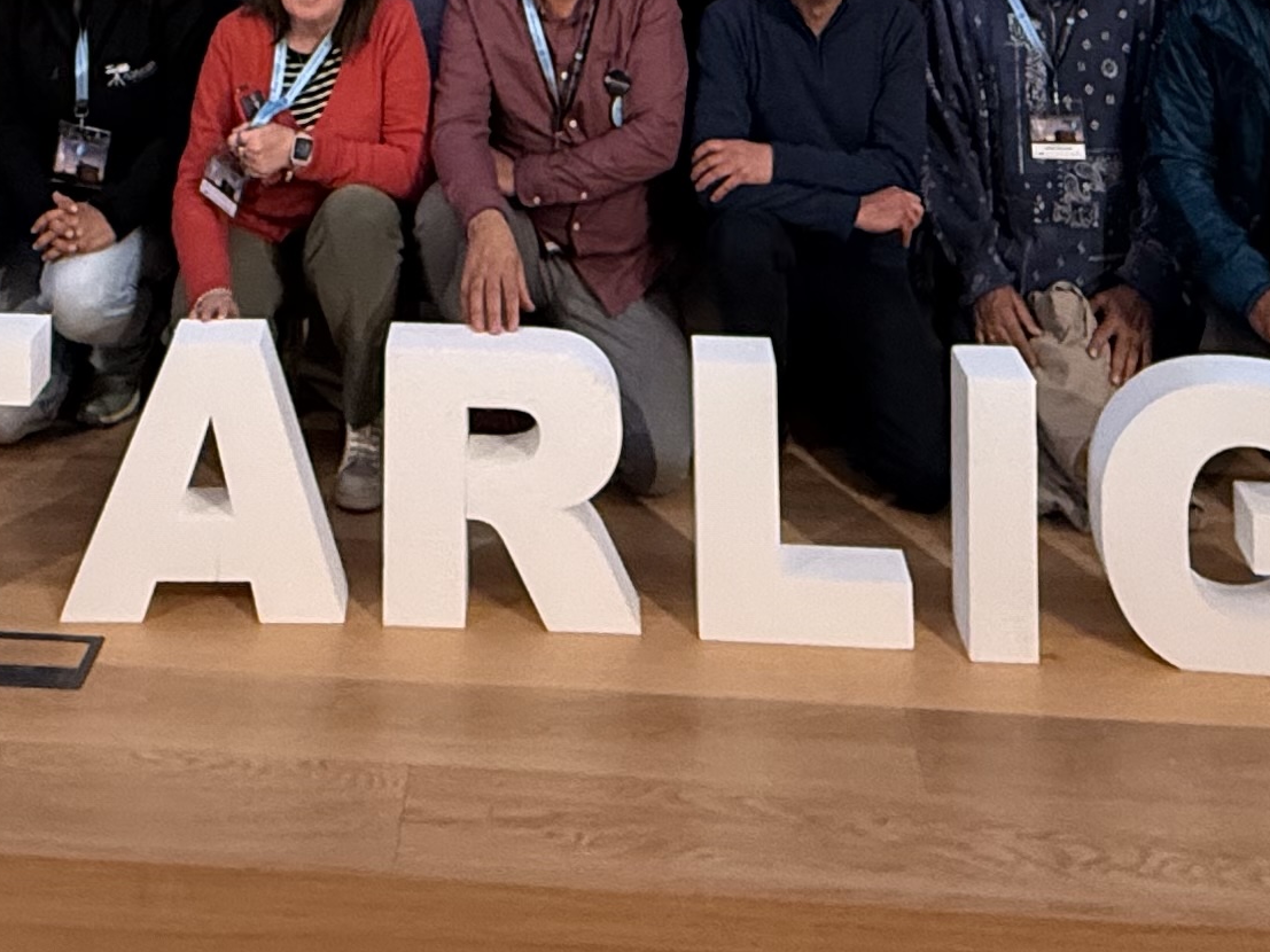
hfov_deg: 37.4
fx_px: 1871
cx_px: 516
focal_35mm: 51
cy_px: -680
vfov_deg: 21.1
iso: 320
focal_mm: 2.22
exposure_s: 1/100
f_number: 2.2
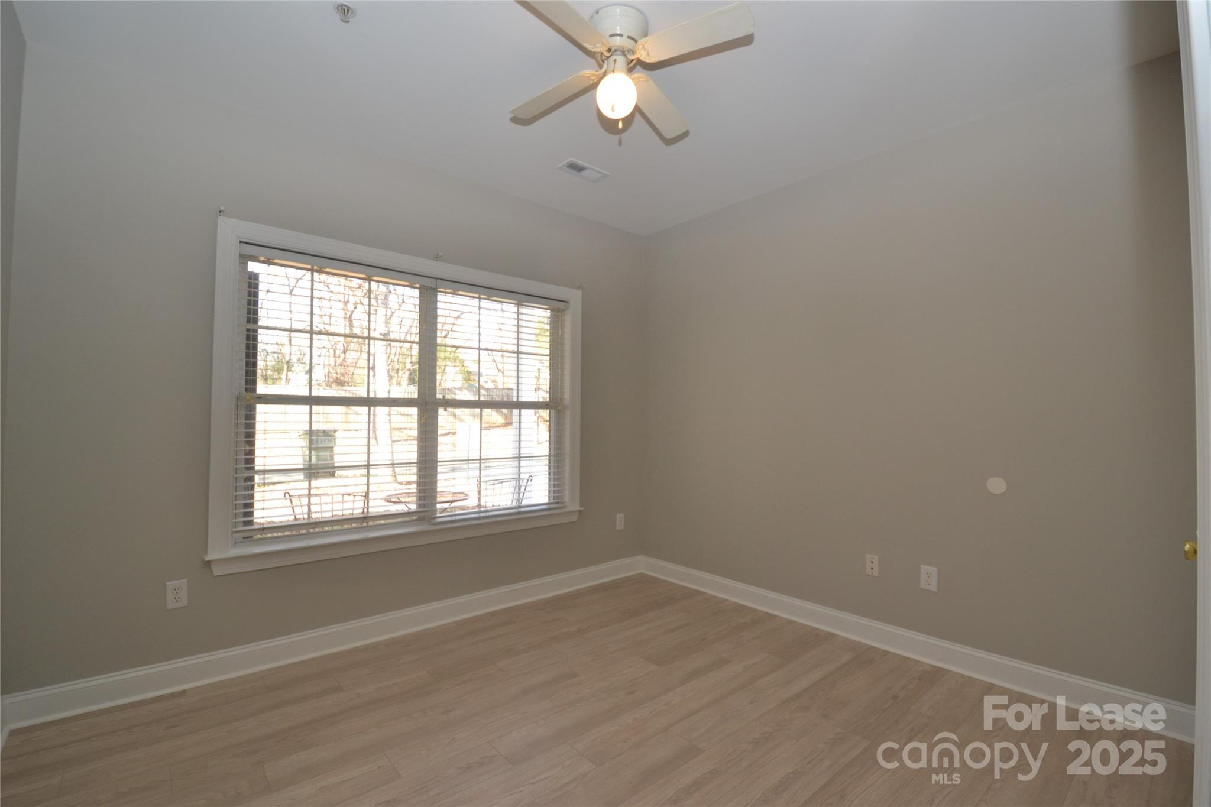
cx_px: 606
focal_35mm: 15
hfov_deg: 100.4
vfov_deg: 77.3
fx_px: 505
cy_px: 404
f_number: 5
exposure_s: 1/100
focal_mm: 10
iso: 400
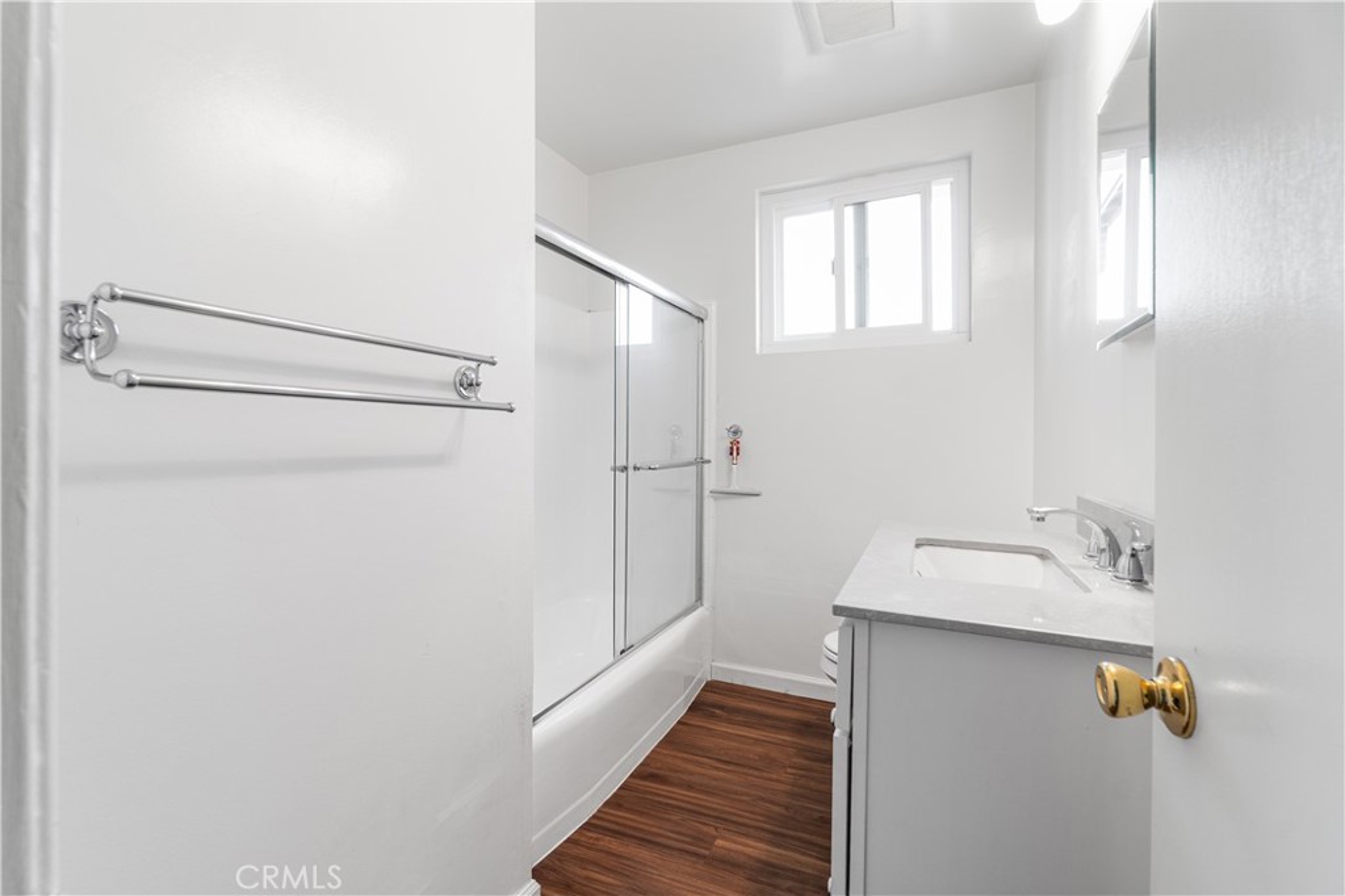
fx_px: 560
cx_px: 672
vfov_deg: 77.3
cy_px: 448
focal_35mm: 15
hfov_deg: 100.4
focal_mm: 10
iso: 200
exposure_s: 1/4
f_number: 8
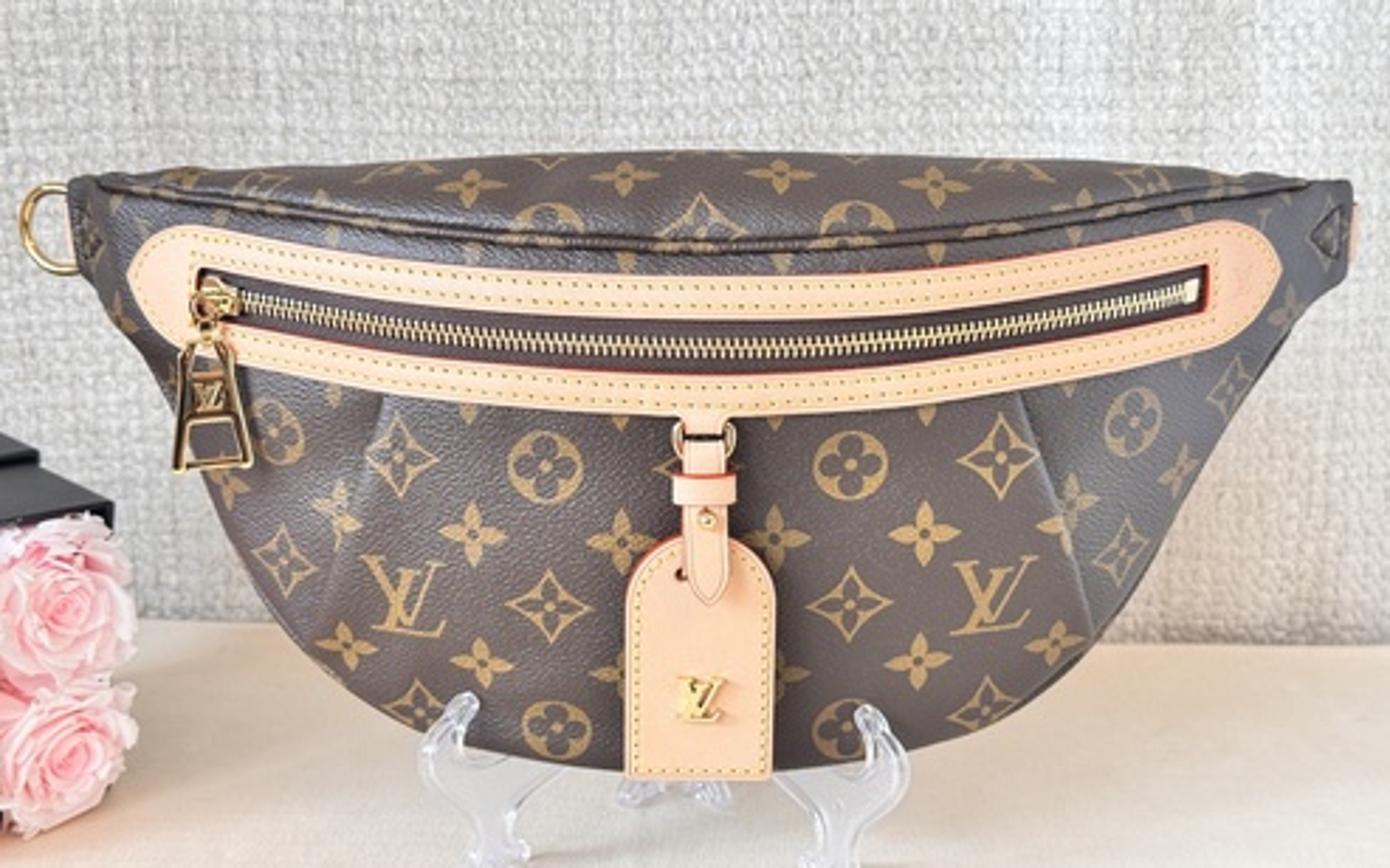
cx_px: 696
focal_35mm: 52
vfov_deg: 24.9
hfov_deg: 38.9
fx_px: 1970
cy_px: 420
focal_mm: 6.76
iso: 100
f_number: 1.78
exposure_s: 1/100
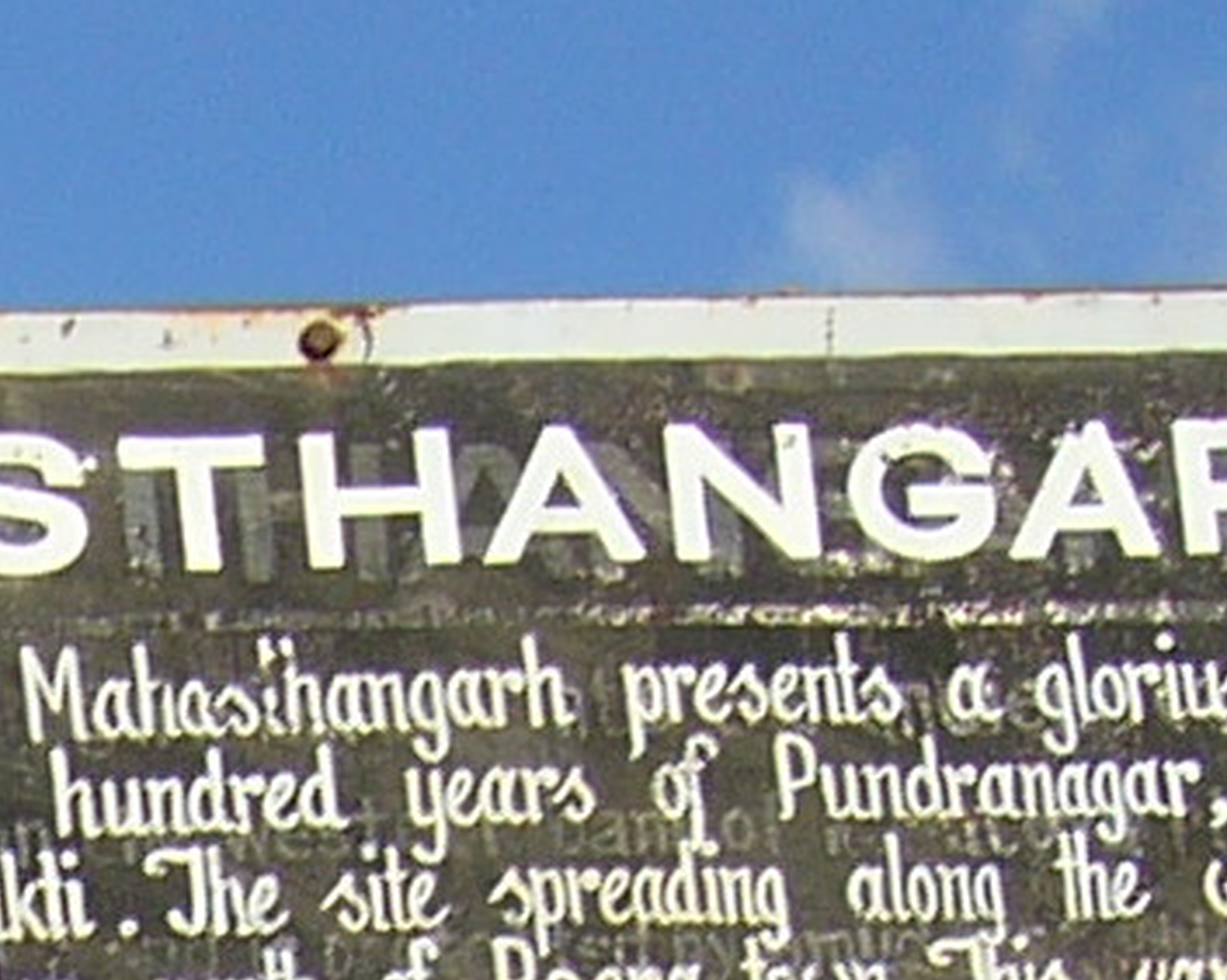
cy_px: 2488
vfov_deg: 6.5
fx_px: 8094
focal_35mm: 223
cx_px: -1338
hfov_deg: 8.2
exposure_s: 1/160
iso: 50
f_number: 8
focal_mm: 5.8
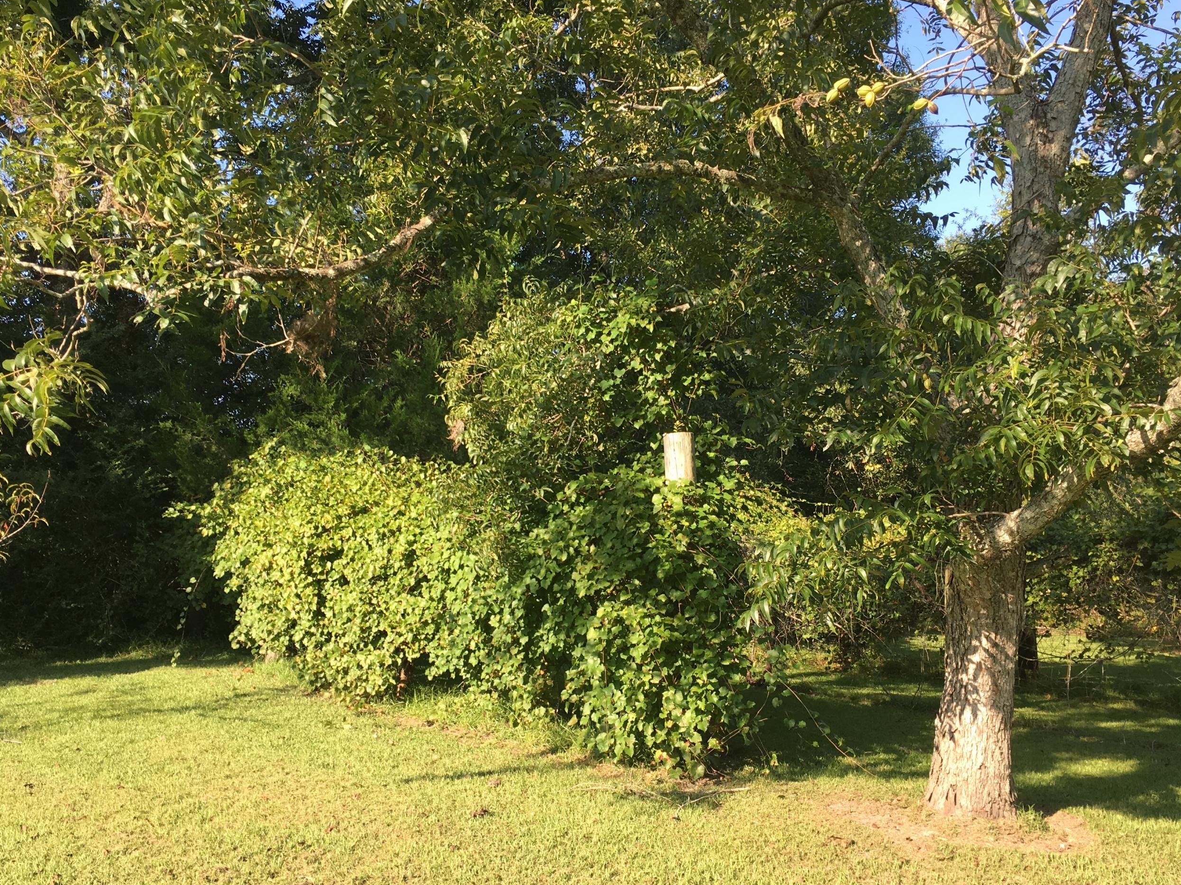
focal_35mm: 35
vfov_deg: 40.6
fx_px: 1194
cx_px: 598
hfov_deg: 52.6
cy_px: 495
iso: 25
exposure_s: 1/403
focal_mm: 4.15
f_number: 2.2
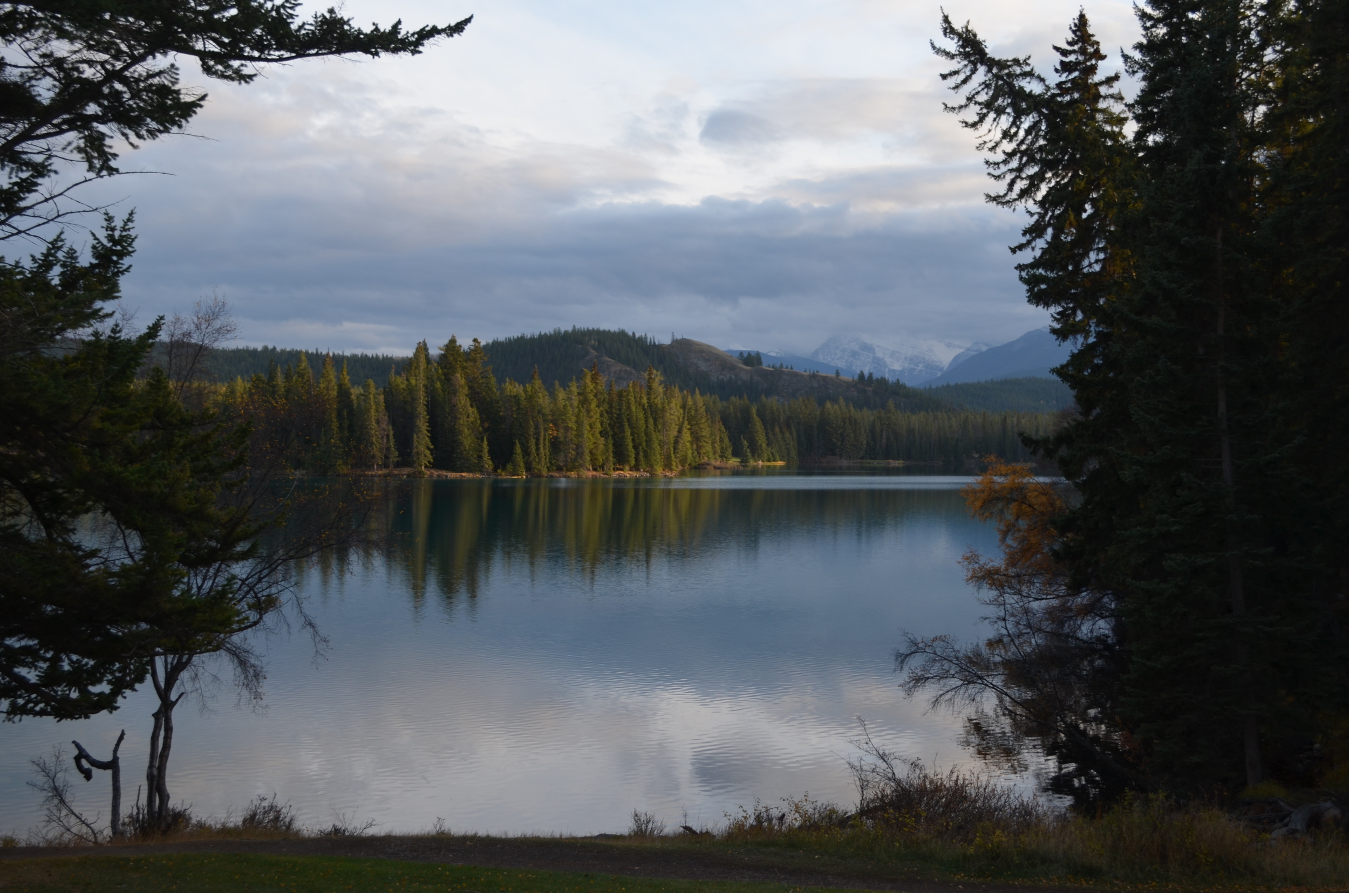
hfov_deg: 45.0
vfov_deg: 30.7
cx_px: 674
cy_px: 446
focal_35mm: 44
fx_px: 1627
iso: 160
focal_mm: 29
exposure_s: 1/200
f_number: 4.5
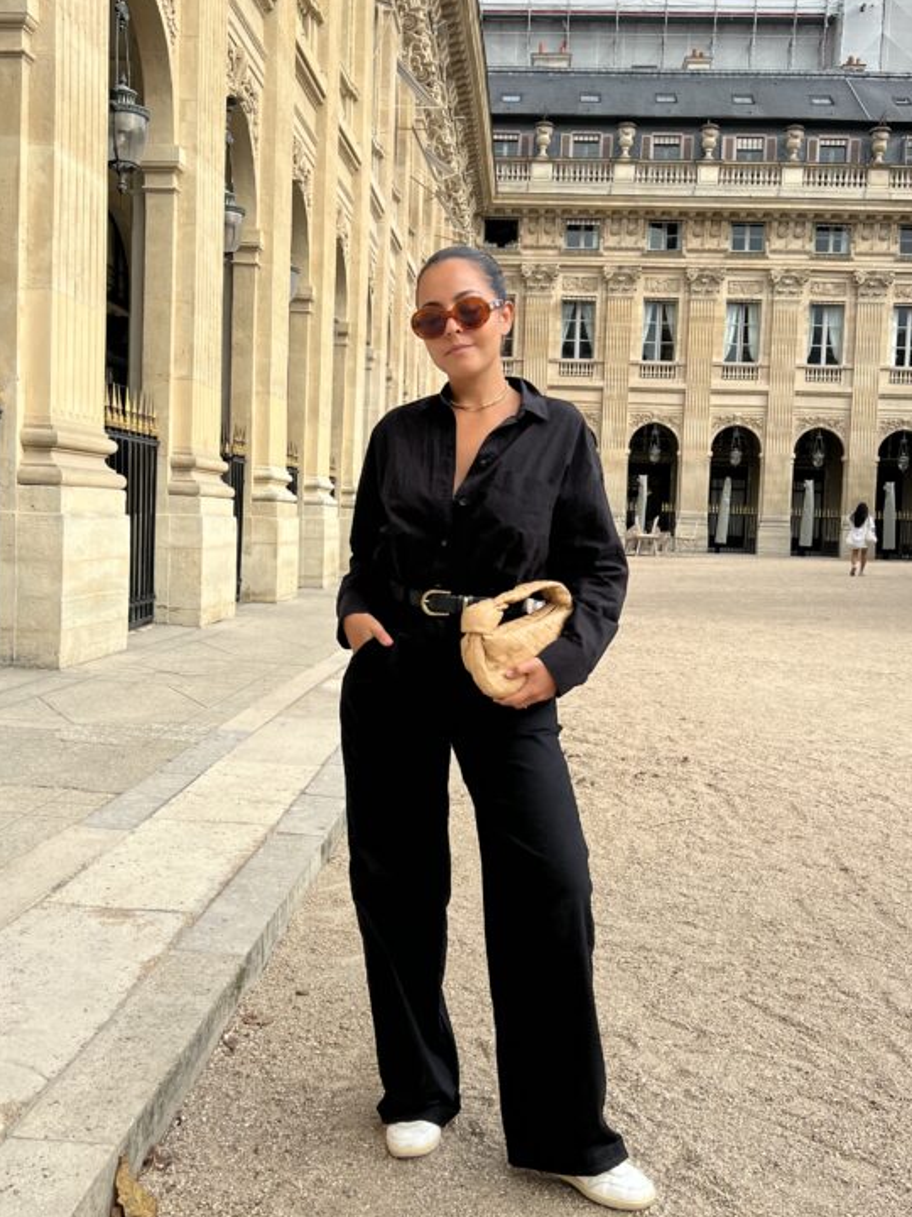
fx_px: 1300
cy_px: 575
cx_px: 453
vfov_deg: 50.1
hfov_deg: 38.7
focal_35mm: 37
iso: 50
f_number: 1.5
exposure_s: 1/2299
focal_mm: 5.7
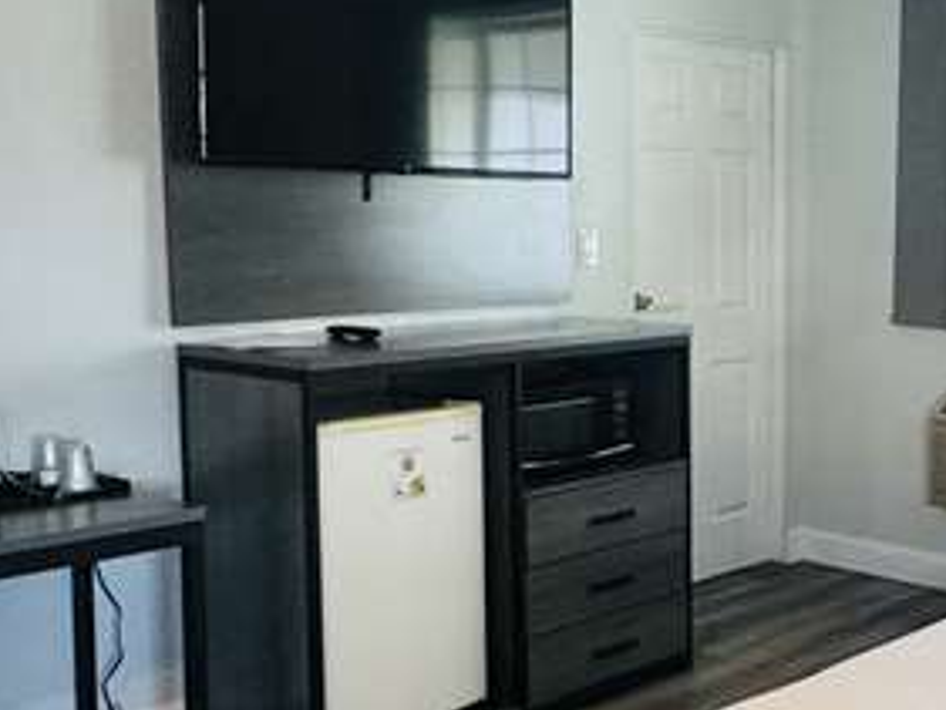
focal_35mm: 51
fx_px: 1394
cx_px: 1017
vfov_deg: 28.6
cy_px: 336
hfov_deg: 33.2
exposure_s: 1/120
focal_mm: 2.22
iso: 320
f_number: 2.2
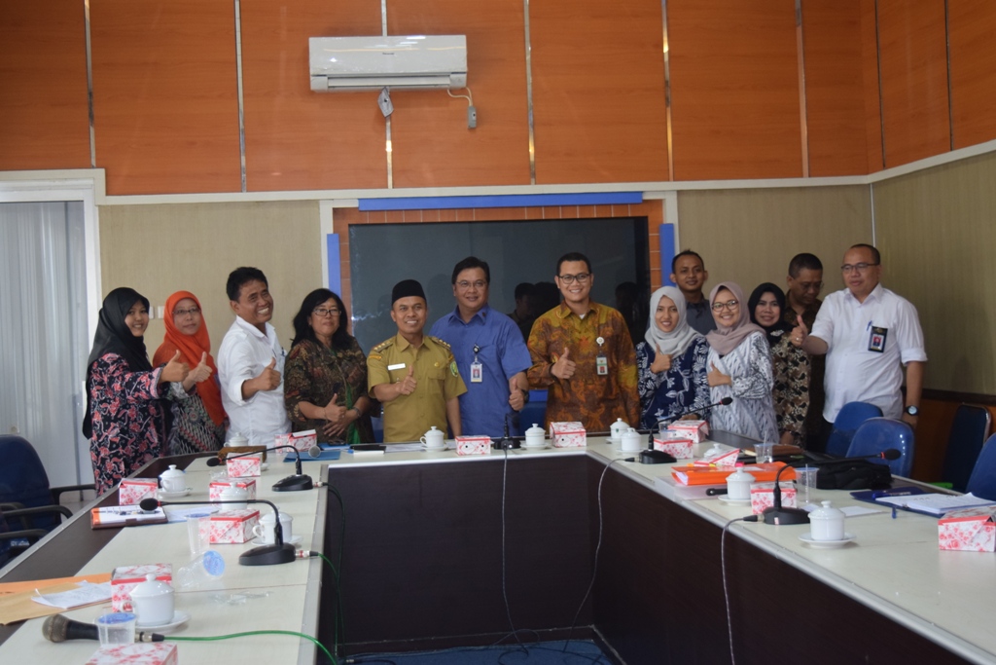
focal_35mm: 46
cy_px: 332
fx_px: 1287
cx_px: 498
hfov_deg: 42.3
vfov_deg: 29.0
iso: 1000
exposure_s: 1/60
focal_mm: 31
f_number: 4.2
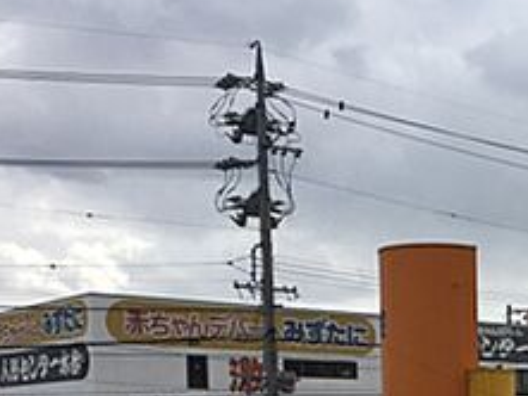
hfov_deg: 21.8
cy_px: 496
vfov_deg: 16.7
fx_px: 1282
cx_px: 604
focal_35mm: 84
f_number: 2.2
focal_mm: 4.15
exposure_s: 1/1980
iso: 32
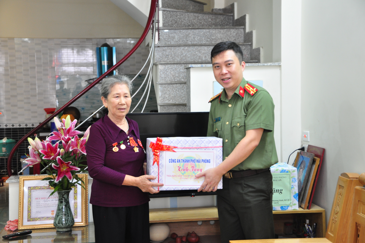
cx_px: 182
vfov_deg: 21.5
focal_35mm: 63
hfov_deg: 31.9
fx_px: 638
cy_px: 122
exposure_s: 1/8
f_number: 4.8
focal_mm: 42
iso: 800
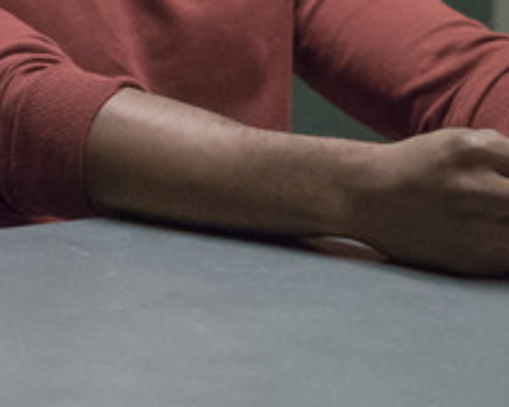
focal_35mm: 280
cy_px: -11
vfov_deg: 5.5
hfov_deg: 6.8
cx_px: -319
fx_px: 4216
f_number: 4
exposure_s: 1/200
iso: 10000
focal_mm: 80
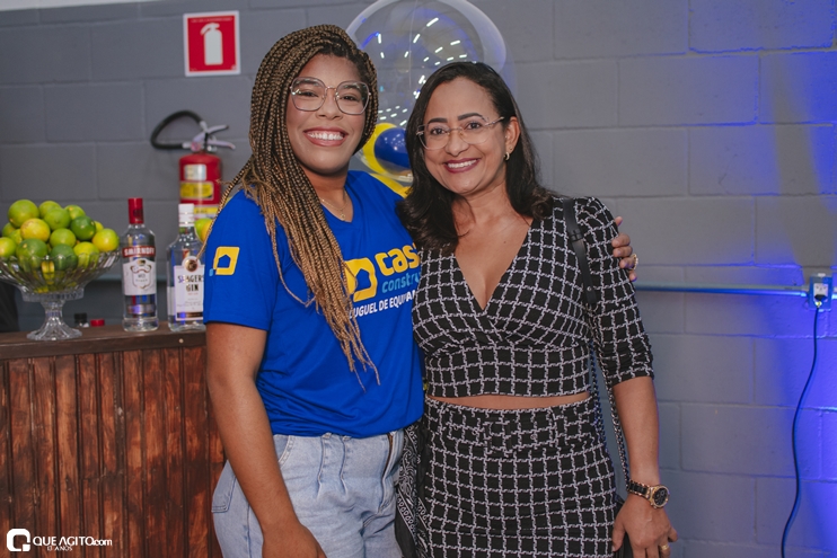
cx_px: 418
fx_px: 1221
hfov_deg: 37.8
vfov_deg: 25.8
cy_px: 279
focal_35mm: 52
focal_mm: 35
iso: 800
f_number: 2.8
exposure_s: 1/80
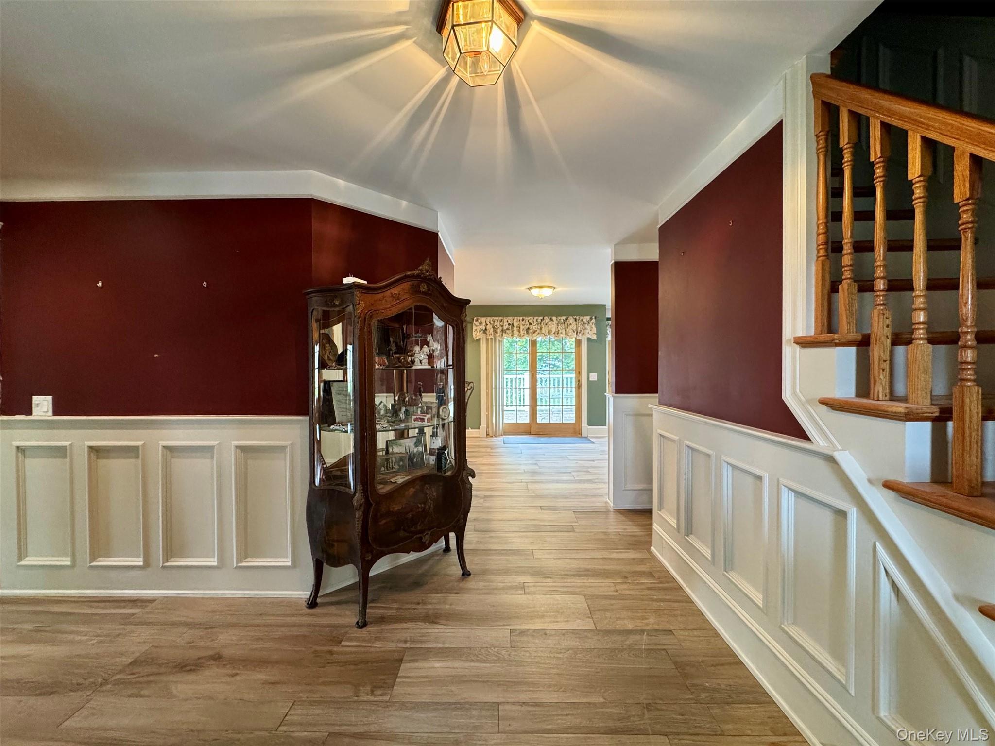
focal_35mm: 14
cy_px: 373
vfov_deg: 85.7
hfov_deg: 102.1
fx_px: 402
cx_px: 498
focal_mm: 2.22
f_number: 2.2
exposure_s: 1/60
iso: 320
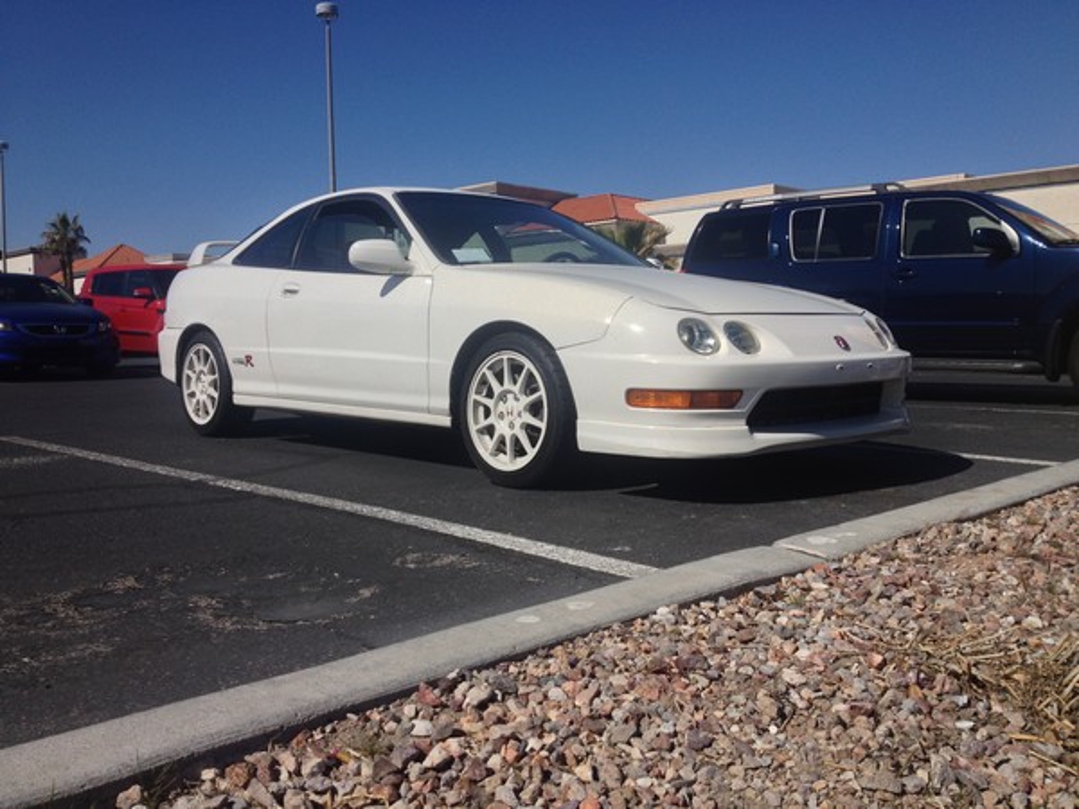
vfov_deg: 40.7
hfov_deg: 52.6
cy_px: 404
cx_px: 540
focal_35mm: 35
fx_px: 1091
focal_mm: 4.28
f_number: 2.4
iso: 50
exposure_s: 1/3690
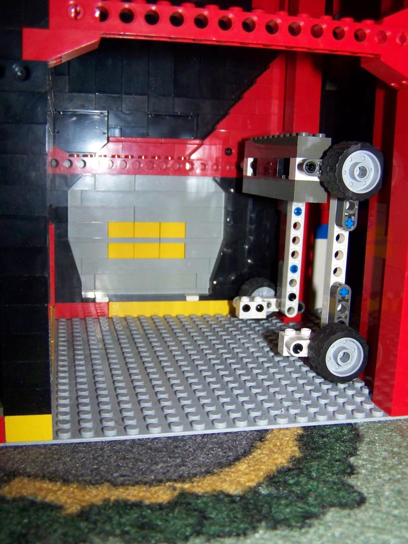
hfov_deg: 37.7
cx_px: 204
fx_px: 597
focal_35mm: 38
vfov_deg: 49.0
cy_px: 272
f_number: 2.8
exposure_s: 1/30
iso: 200
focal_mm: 6.3
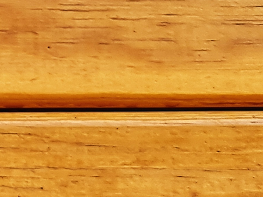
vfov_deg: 12.9
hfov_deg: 14.7
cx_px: -259
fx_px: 843
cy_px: -52
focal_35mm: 111
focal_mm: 7
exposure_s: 1/146
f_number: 1.8
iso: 50
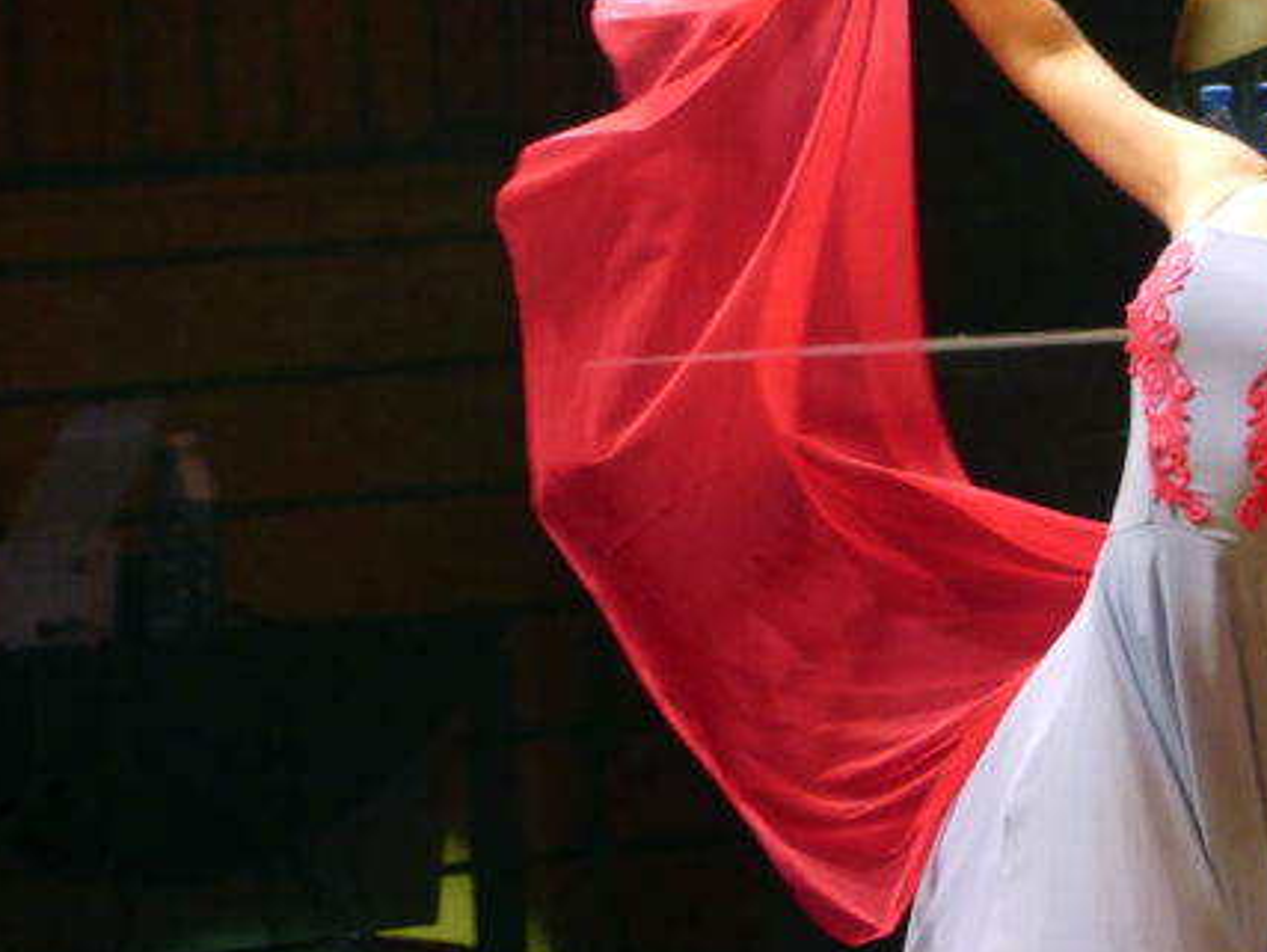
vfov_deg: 2.1
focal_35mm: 713
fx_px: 26119
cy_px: 209
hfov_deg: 2.8
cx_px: 1089
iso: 500
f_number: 2.8
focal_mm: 73
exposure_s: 1/100
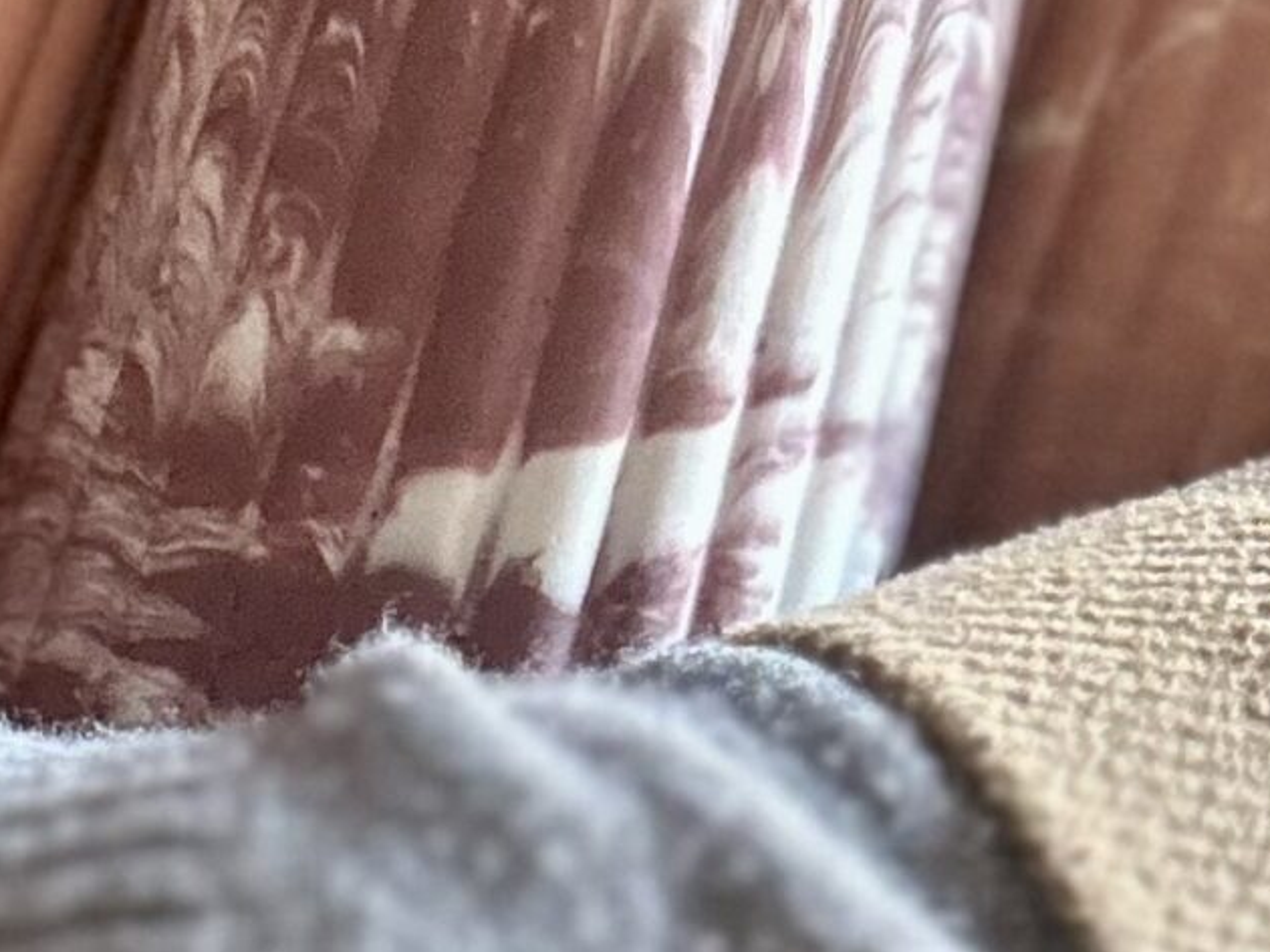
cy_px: 633
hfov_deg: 16.2
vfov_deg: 12.1
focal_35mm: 122
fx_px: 4474
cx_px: 687
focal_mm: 2.69
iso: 320
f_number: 1.9
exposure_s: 1/40
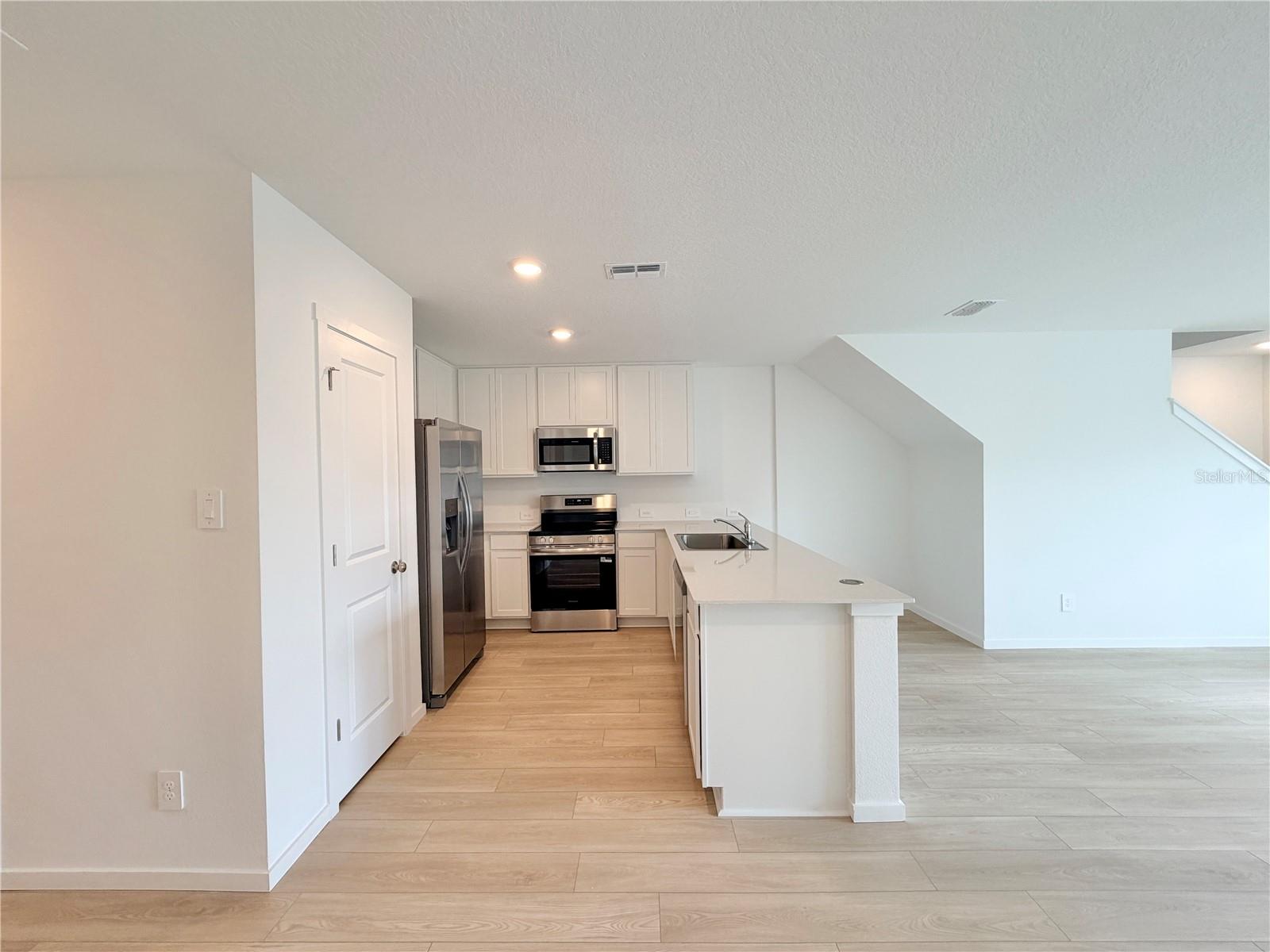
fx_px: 514
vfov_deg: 85.7
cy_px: 476
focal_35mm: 14
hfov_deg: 102.1
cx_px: 635
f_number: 2.2
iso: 100
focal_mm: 2.22
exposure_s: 1/120
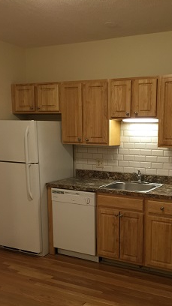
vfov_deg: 52.5
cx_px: 129
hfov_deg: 30.6
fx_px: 309
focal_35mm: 38
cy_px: 179
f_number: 2.2
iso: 100
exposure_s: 1/30
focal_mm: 4.15
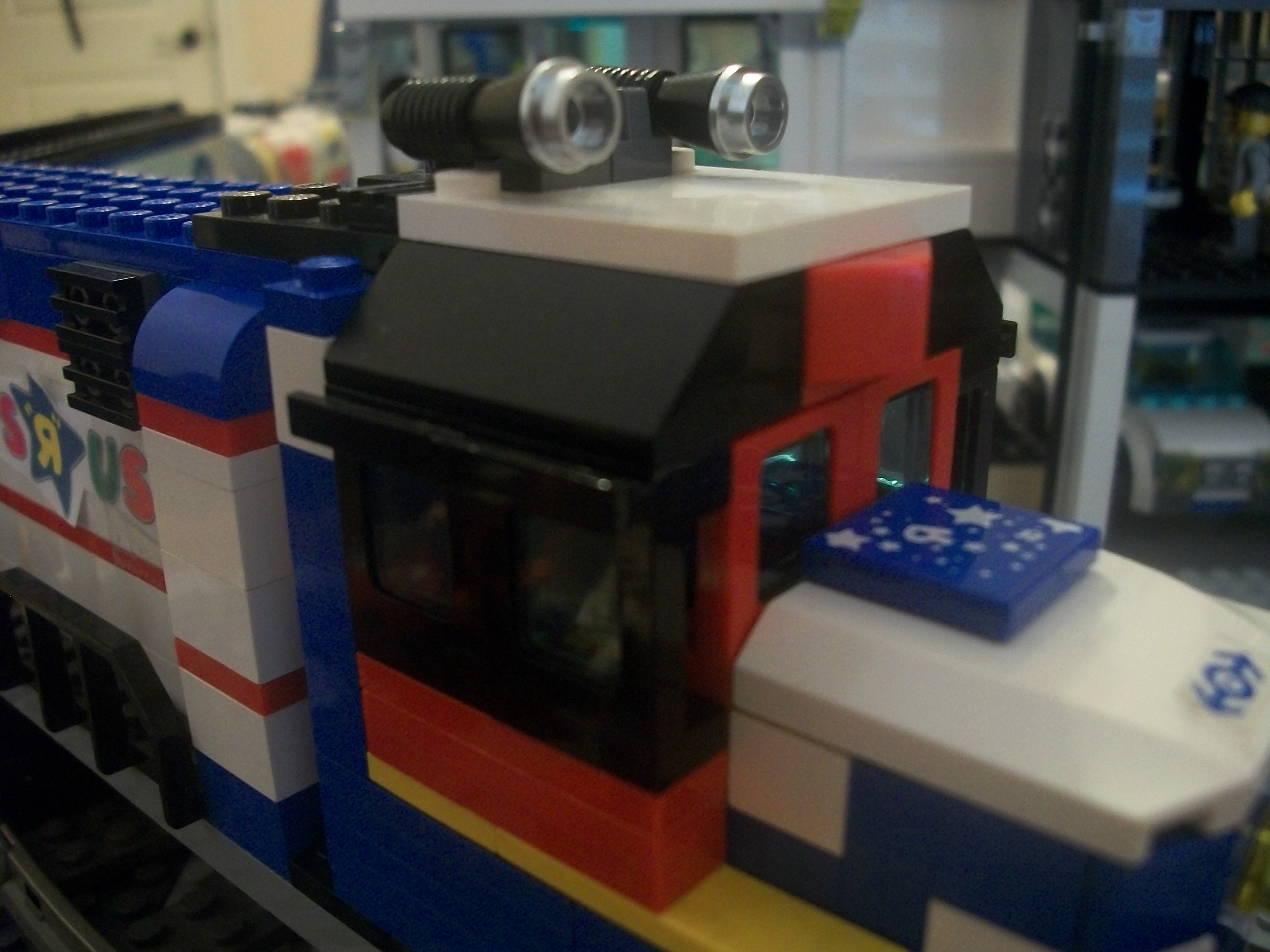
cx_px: 635
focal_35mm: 32
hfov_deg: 56.8
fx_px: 1174
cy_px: 476
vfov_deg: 44.2
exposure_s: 1/8
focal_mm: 5.7
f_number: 2.9
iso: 220
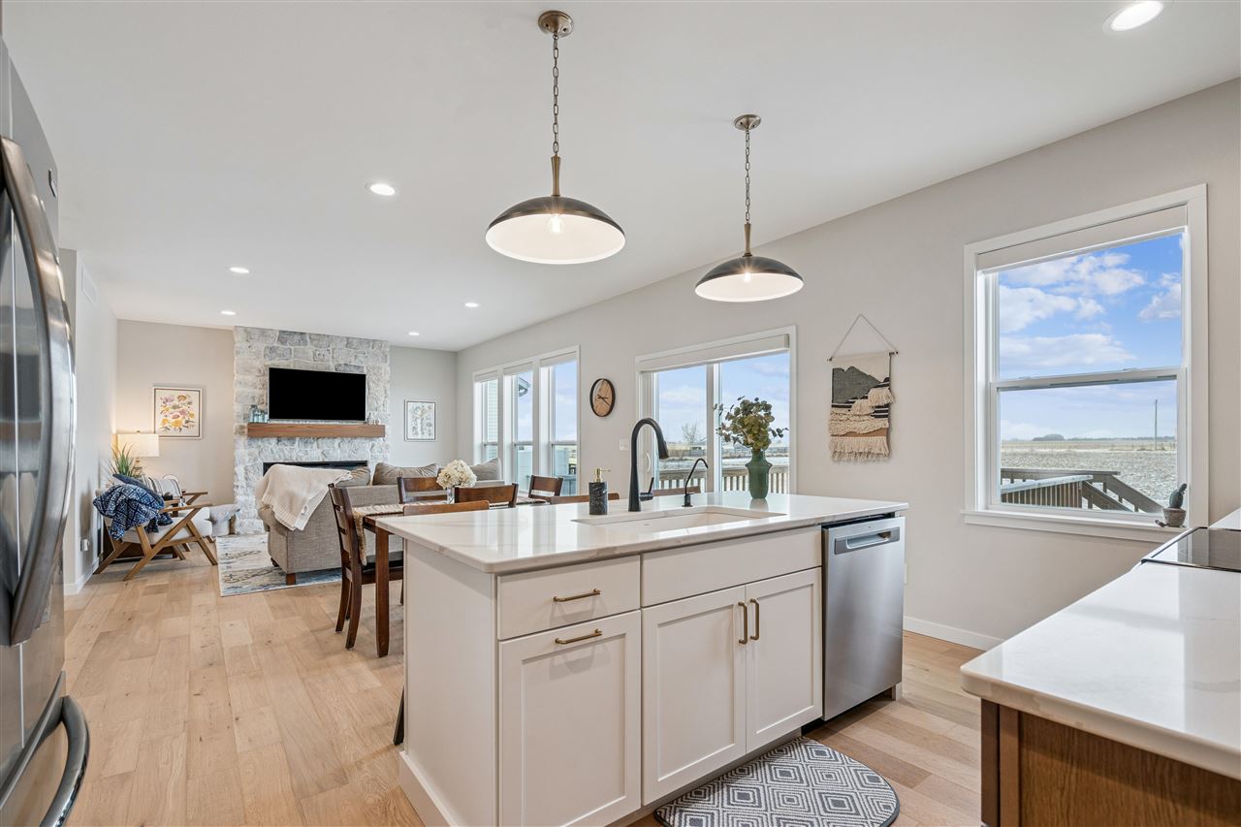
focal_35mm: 16
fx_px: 551
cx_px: 620
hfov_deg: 96.7
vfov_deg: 73.7
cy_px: 414
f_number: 8
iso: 400
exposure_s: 1/60
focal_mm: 16
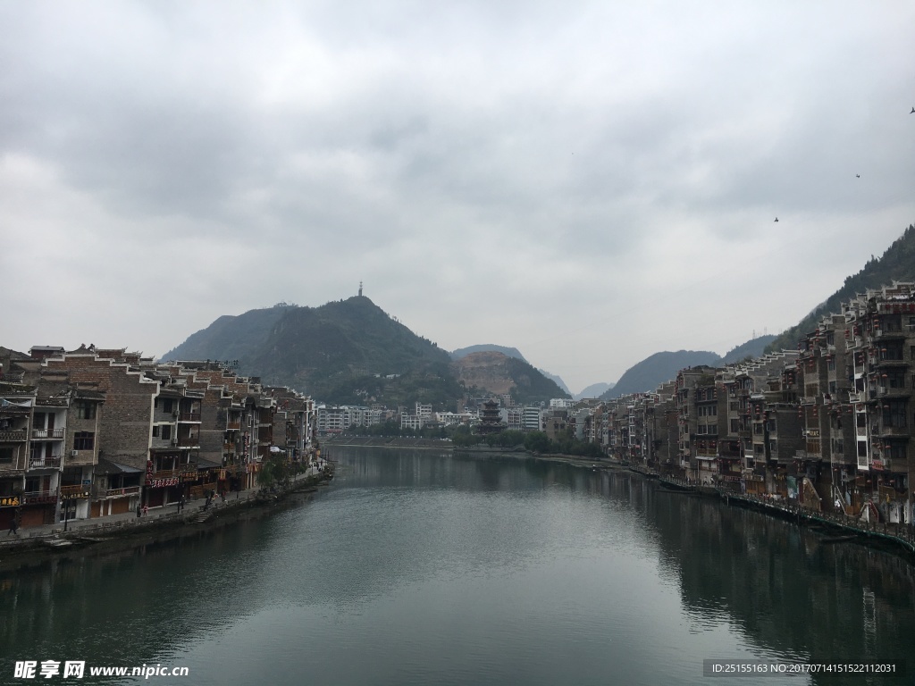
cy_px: 343
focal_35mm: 29
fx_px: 767
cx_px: 458
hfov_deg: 61.7
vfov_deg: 48.2
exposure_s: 1/1068
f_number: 2.2
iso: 25
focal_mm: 4.15
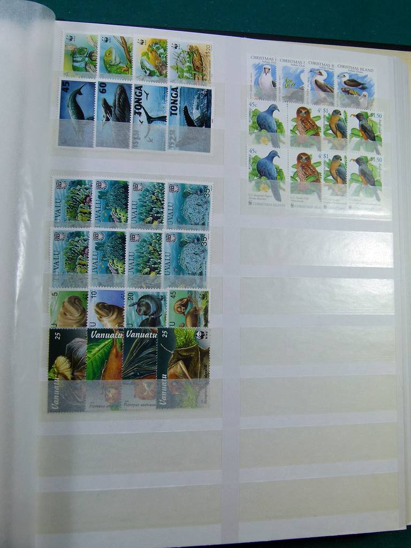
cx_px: 206
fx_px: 475
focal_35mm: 30
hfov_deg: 46.8
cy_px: 274
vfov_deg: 60.0
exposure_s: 1/125
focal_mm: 5.4
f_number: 4
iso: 100
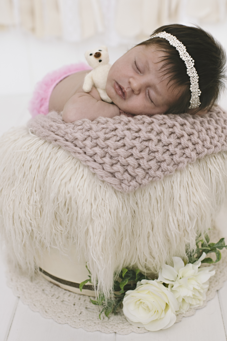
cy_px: 170
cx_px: 114
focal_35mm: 52
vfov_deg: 37.9
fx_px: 497
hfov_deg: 25.8
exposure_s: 1/200
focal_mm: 35
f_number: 3.2
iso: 500
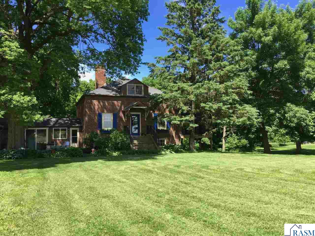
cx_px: 158
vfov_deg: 48.2
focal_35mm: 29
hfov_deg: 61.7
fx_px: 264
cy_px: 118
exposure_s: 1/628
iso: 32
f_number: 2.2
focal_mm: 4.15
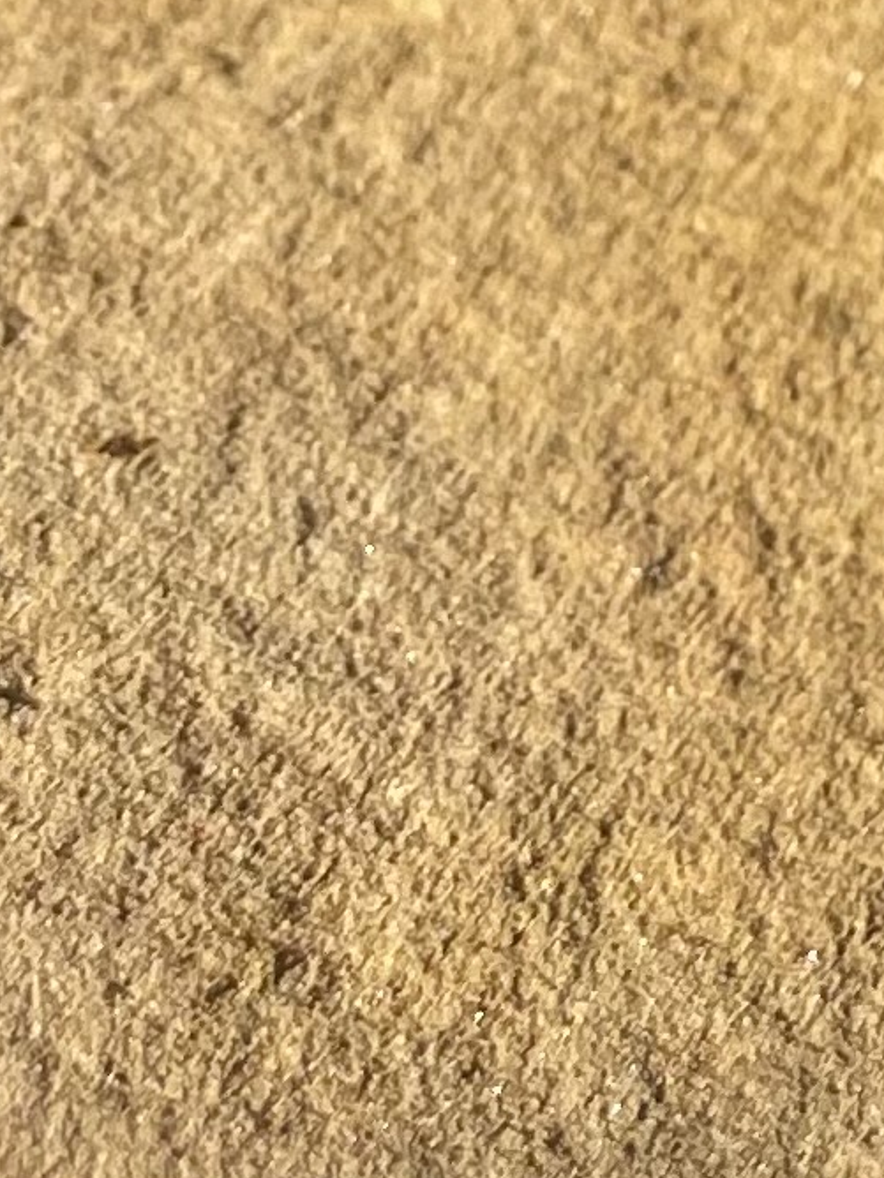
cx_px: 2421
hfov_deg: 8.6
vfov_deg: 10.1
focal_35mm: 151
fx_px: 5142
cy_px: -2211
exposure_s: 1/807
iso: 32
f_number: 1.6
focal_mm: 5.1
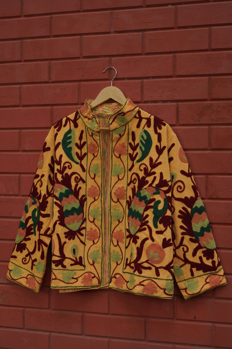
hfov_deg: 27.0
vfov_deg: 39.6
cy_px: 174
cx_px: 116
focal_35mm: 50
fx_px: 483
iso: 500
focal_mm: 50
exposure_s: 1/160
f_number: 7.1
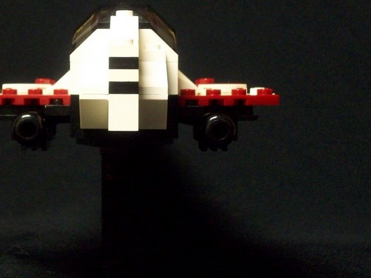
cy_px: 99
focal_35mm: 93
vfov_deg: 15.9
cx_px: 123
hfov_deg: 21.0
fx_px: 997
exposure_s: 1/8
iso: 200
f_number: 3.8
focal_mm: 10.7
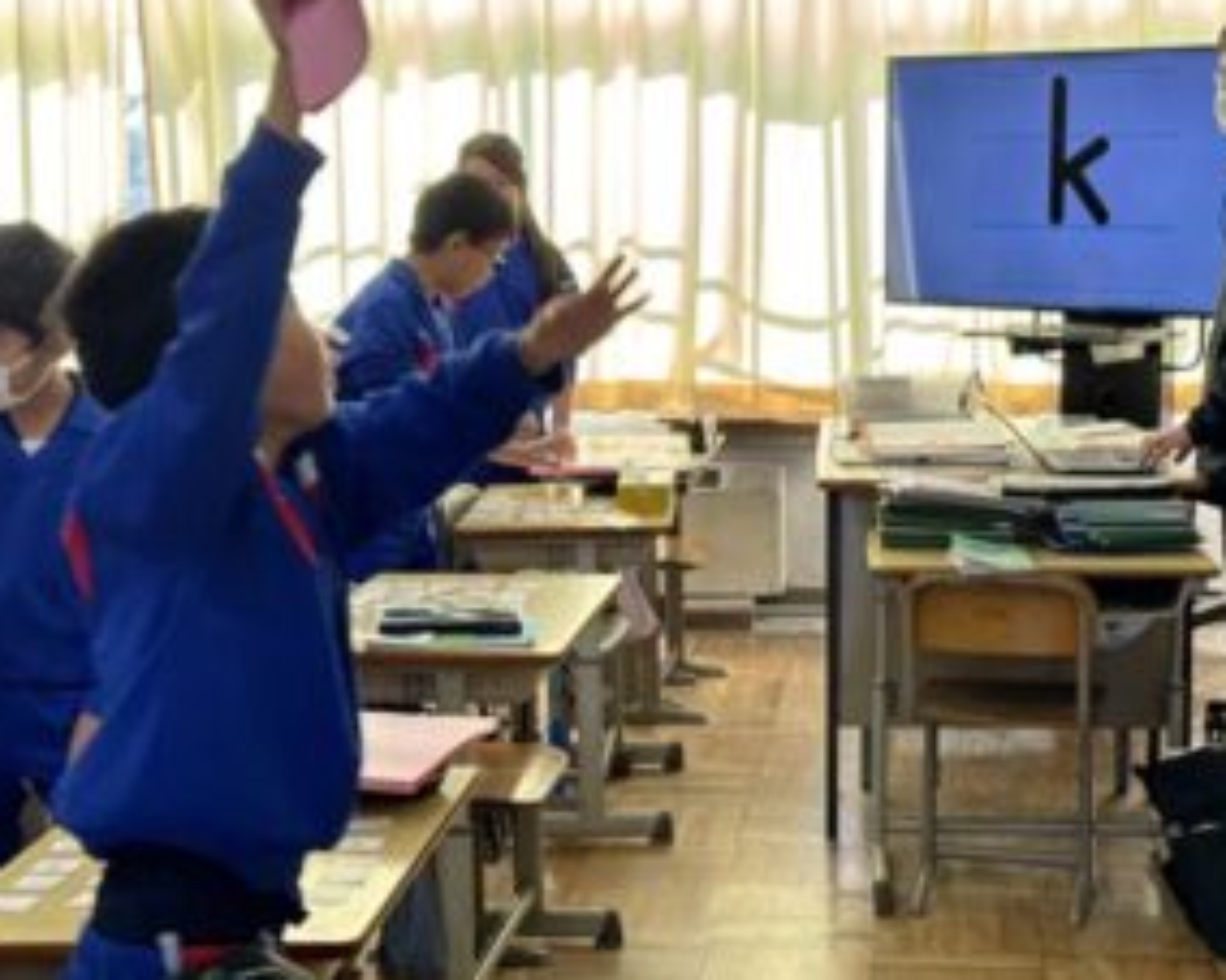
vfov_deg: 25.0
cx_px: 768
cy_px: 514
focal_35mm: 61
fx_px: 2213
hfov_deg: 30.8
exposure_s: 1/120
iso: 50
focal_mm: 6.76
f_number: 1.78
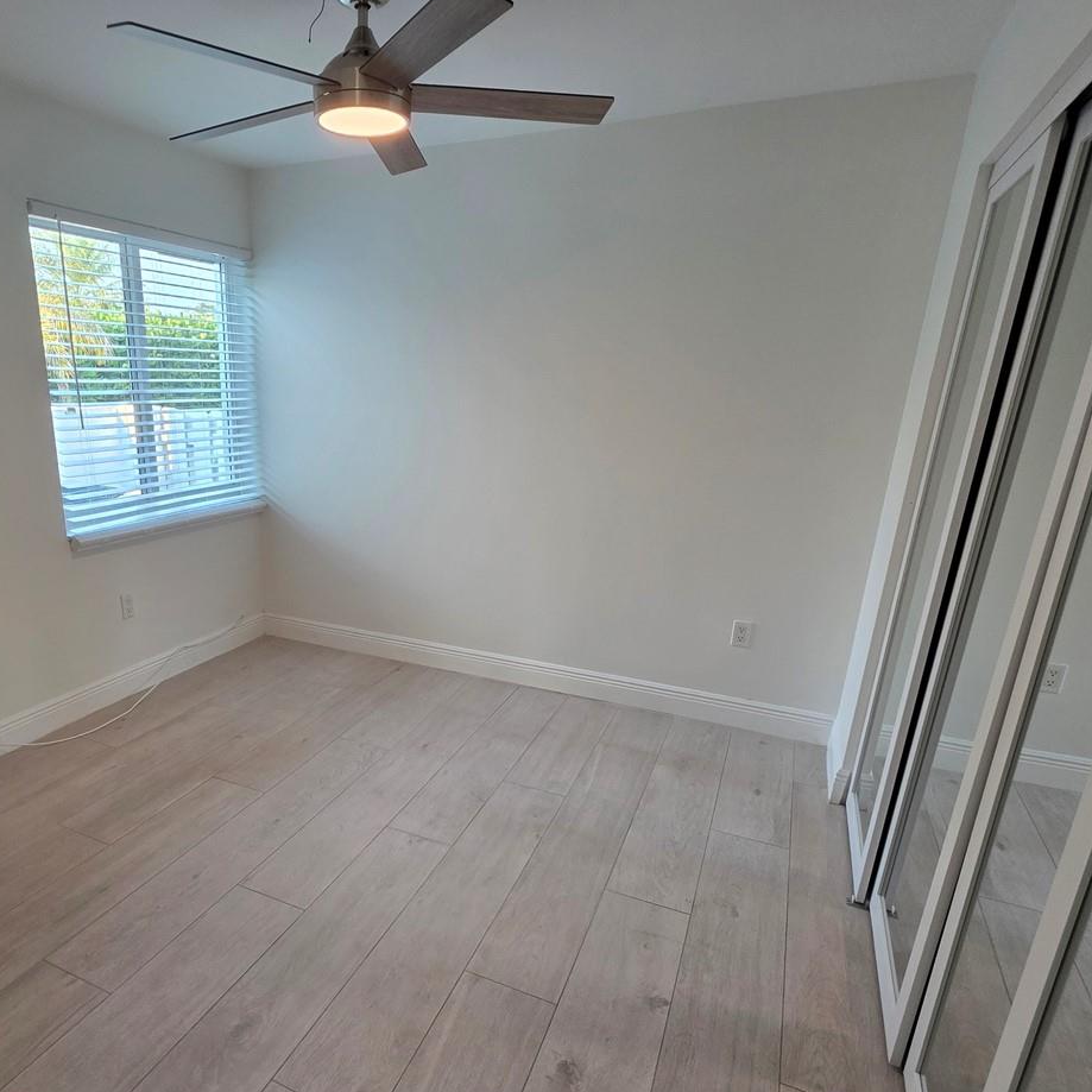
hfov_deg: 73.2
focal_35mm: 20
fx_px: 714
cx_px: 390
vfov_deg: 74.3
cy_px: 637
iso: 200
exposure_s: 1/120
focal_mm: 2.2
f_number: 1.9
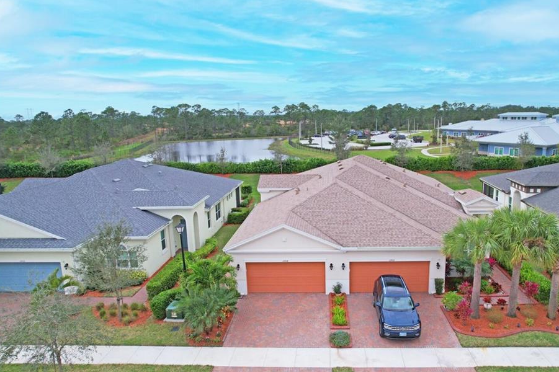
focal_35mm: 25
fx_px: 388
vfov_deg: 51.2
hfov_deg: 71.3
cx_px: 312
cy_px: 200
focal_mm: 8.38
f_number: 2.8
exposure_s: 1/725
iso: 130
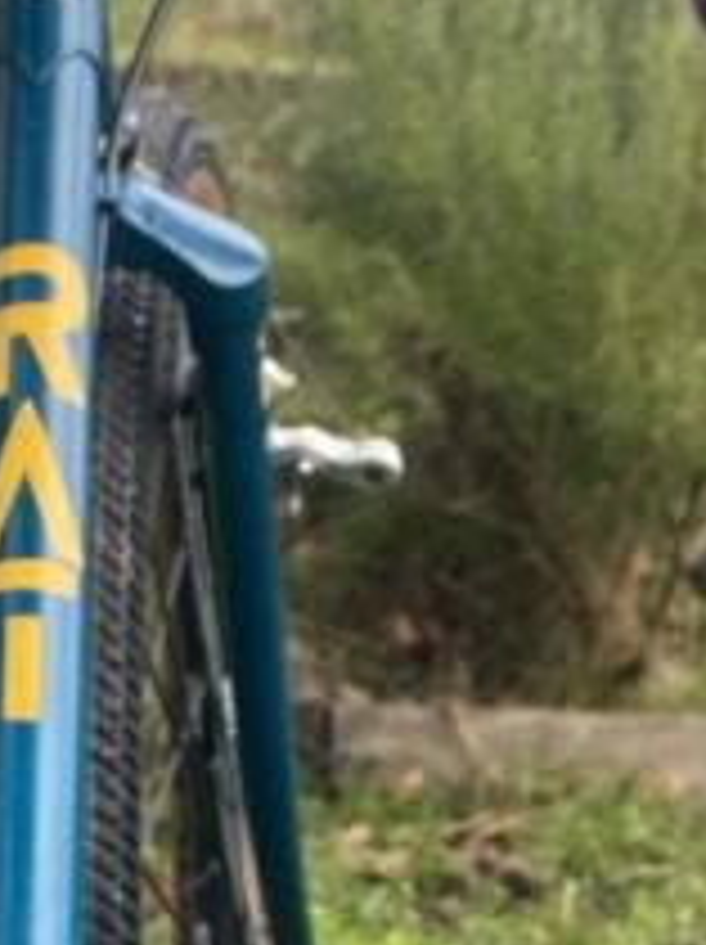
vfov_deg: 15.2
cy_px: 1022
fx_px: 3461
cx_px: 207
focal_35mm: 127
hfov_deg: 11.6
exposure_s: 1/123
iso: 32
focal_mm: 4.25
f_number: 1.8
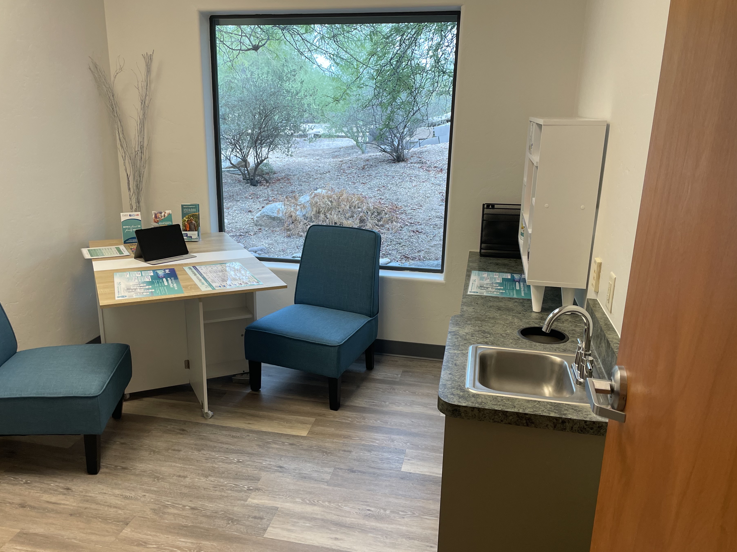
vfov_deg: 48.2
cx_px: 343
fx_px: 617
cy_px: 293
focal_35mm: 29
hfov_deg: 61.6
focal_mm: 4.2
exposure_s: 1/120
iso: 80
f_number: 1.6
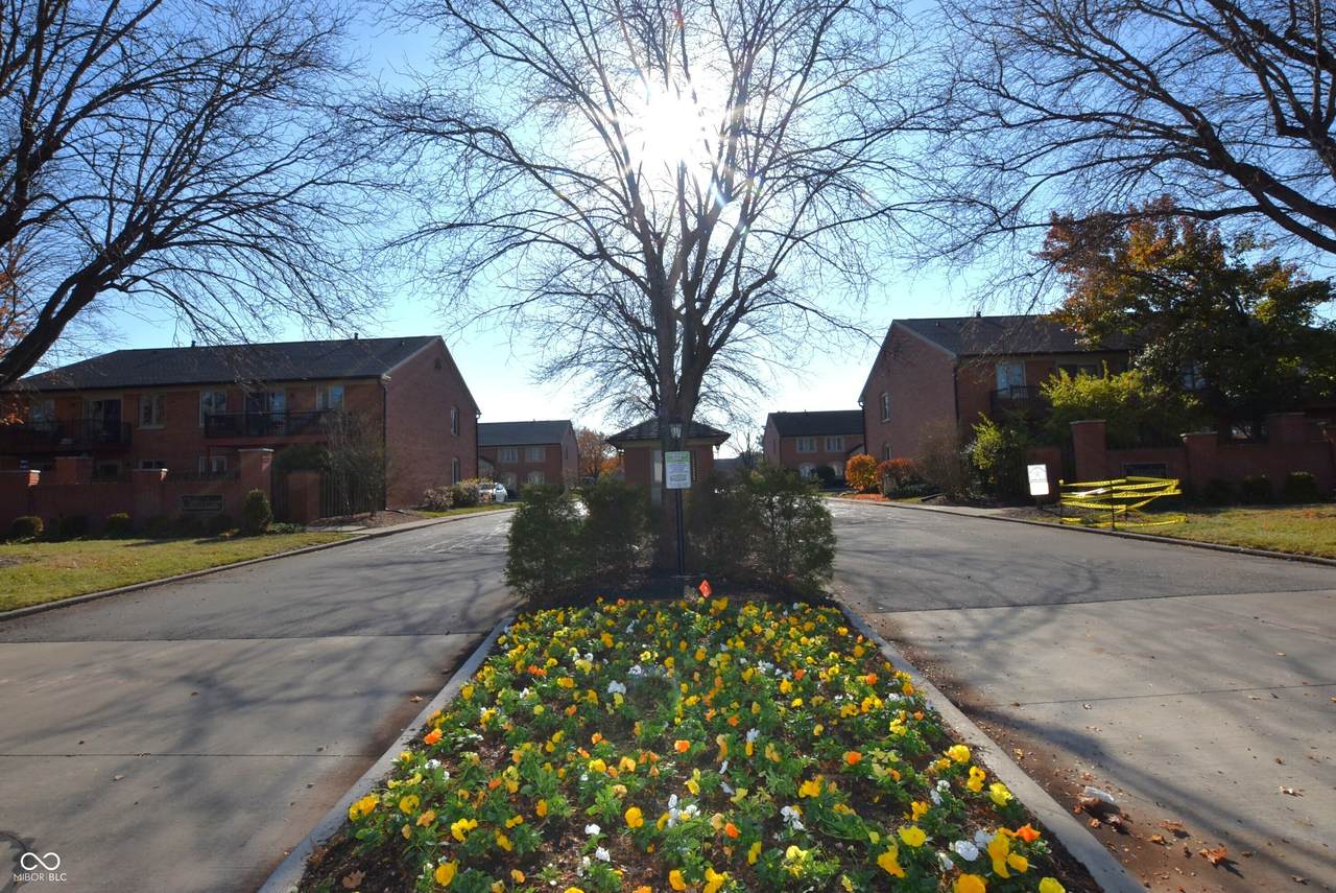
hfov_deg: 100.4
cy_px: 446
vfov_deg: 77.4
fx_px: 557
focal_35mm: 15
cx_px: 668
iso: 100
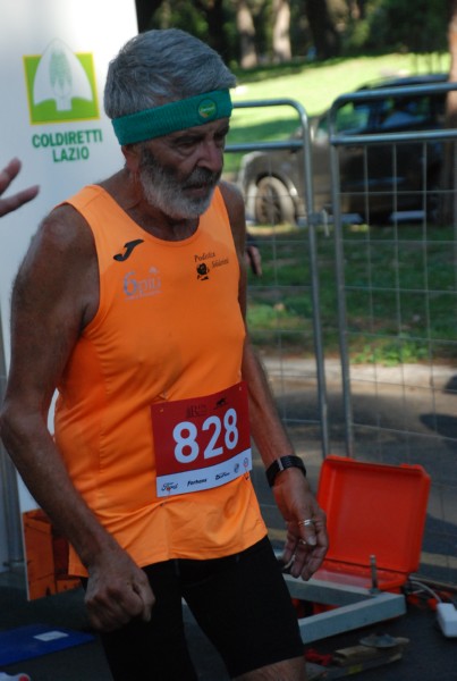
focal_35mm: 112
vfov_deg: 18.1
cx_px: 228
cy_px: 340
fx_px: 2131
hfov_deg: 12.2
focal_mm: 75
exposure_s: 1/500
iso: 1000
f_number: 5.6
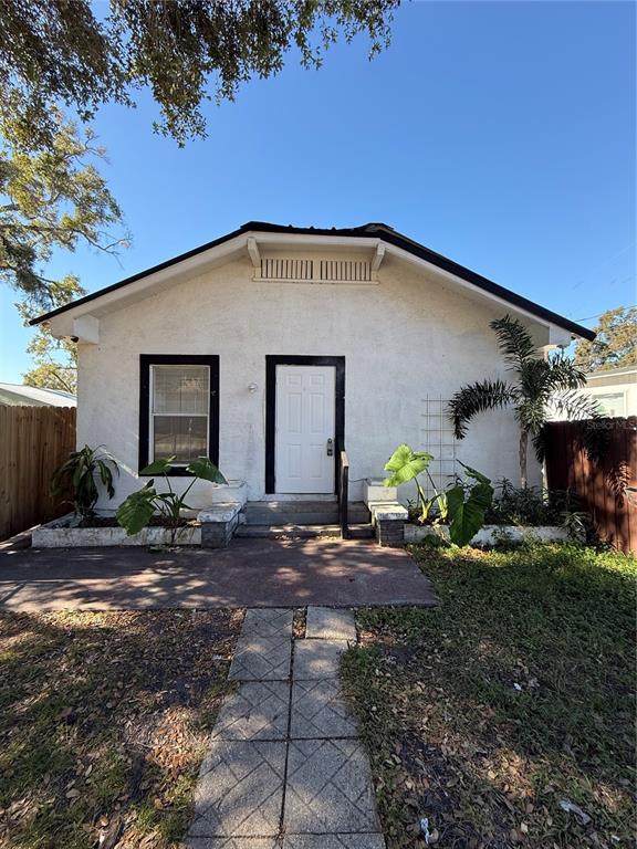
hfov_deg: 85.7
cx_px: 318
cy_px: 424
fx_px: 344
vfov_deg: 102.1
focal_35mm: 14
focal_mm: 2.22
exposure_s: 1/388
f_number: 2.2
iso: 64
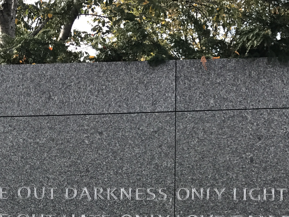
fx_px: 601
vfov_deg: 19.5
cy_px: 248
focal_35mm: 72
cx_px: 92
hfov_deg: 26.8
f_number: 1.8
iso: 20
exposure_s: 1/388
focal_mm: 3.99
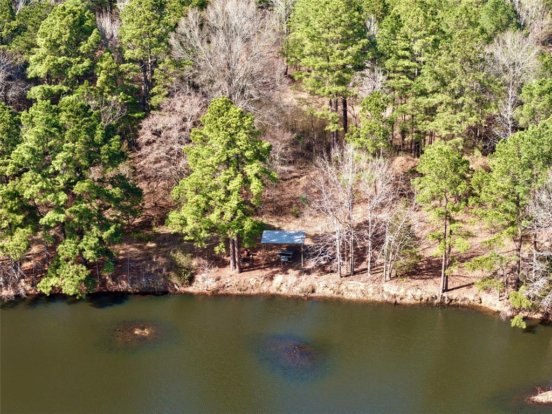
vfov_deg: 21.0
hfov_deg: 27.8
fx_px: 1116
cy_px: 207
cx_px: 276
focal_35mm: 70
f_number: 2.8
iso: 100
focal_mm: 19.35
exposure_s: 1/400
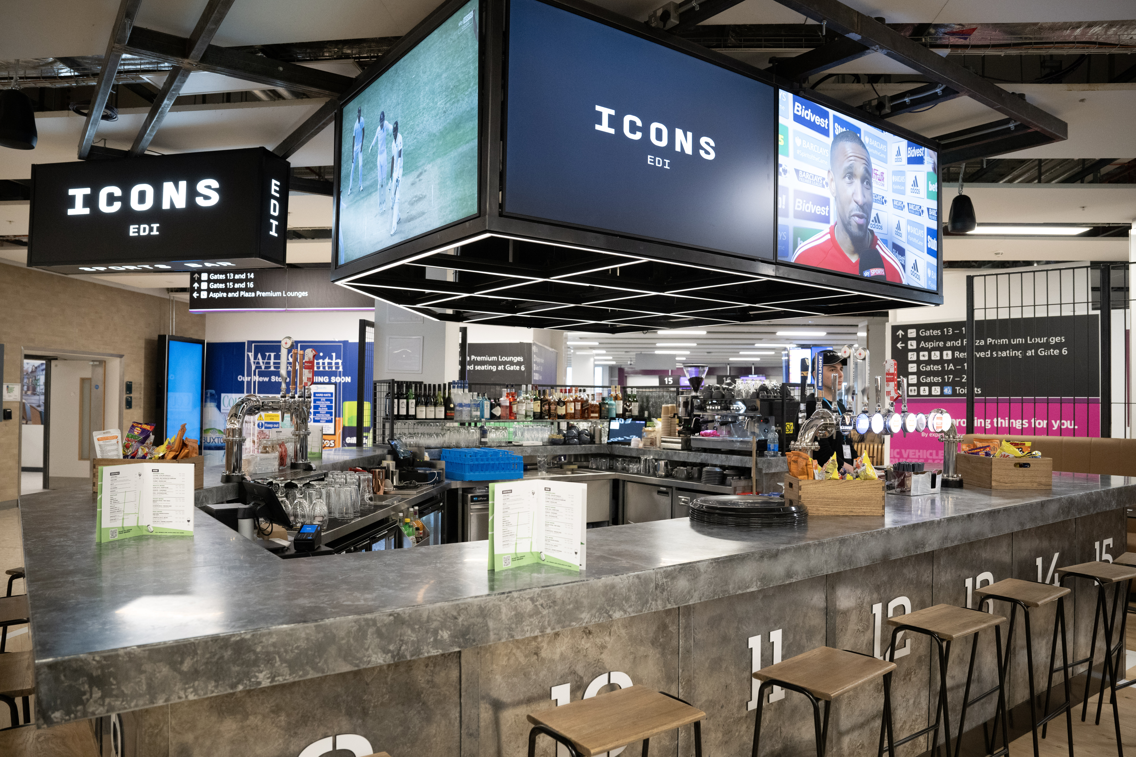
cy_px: 378
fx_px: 757
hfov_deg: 73.7
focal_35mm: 24
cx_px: 568
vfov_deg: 53.1
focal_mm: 24
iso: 3200
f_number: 4.5
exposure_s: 1/80
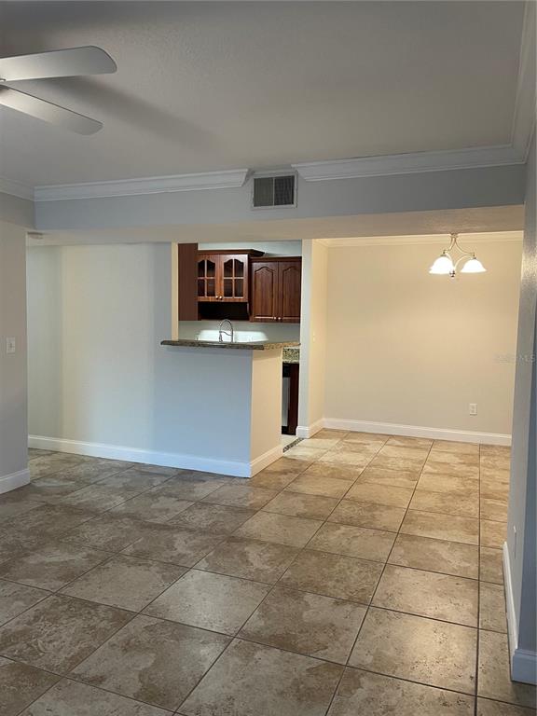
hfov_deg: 53.1
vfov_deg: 67.3
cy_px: 358
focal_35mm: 26
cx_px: 268
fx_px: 538
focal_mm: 5.1
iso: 160
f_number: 1.6
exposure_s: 1/60
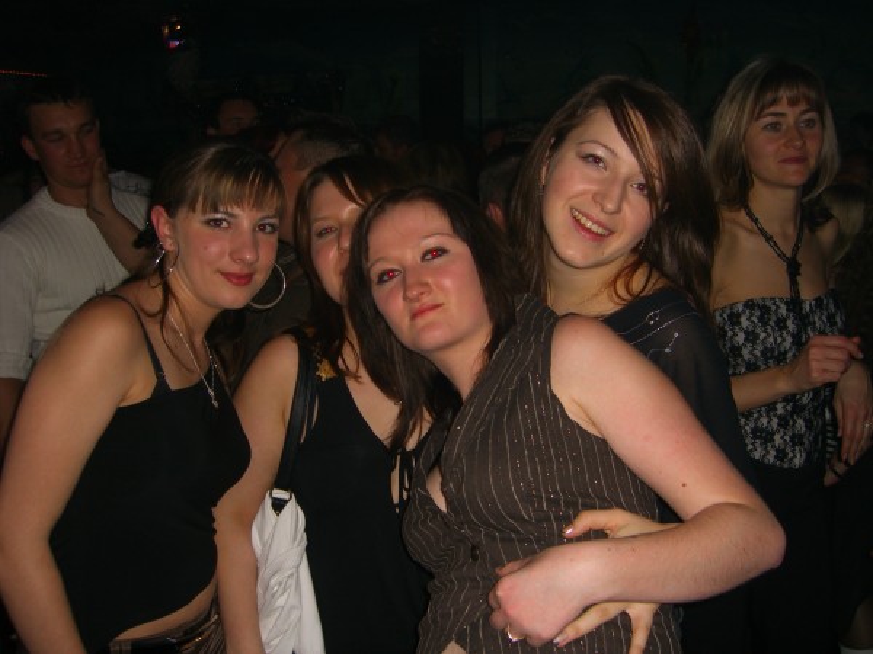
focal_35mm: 38
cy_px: 327
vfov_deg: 37.7
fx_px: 958
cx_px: 436
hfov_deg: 49.0
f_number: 2.8
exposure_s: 1/60
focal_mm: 7.9
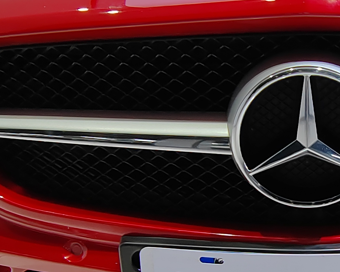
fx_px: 644
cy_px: 188
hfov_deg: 28.4
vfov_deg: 23.7
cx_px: 306
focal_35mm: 64
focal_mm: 2.16
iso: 125
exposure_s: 1/100
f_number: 2.2
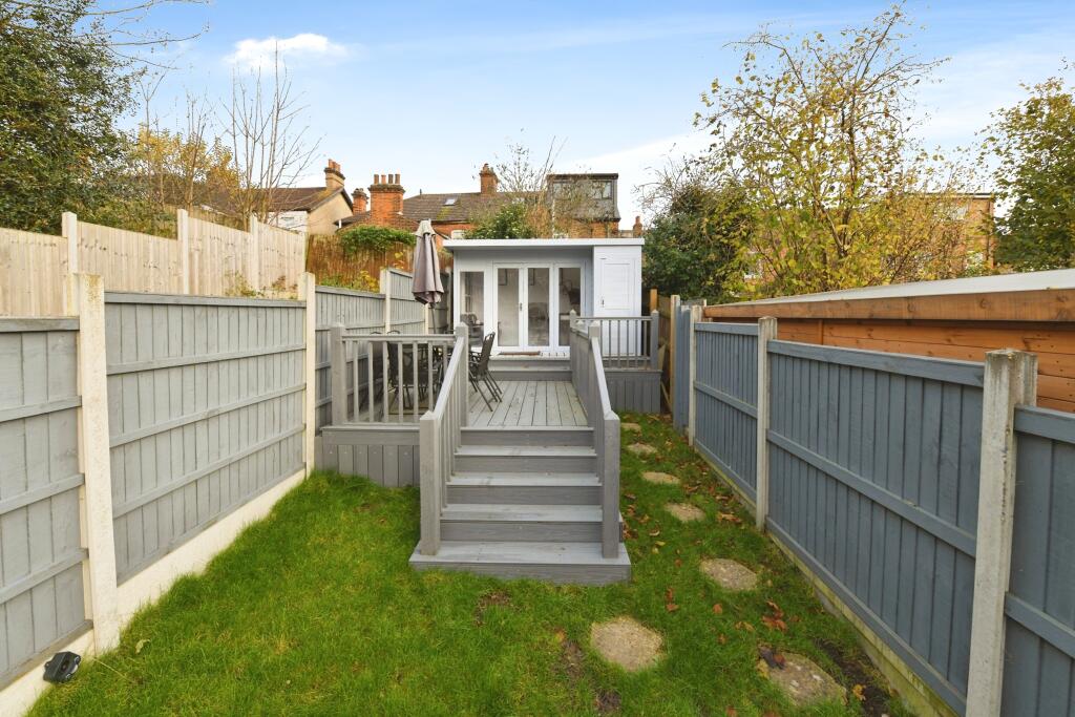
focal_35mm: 14
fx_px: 418
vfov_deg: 81.2
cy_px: 358
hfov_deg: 104.2
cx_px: 538
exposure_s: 1/200
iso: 640
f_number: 8
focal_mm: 14
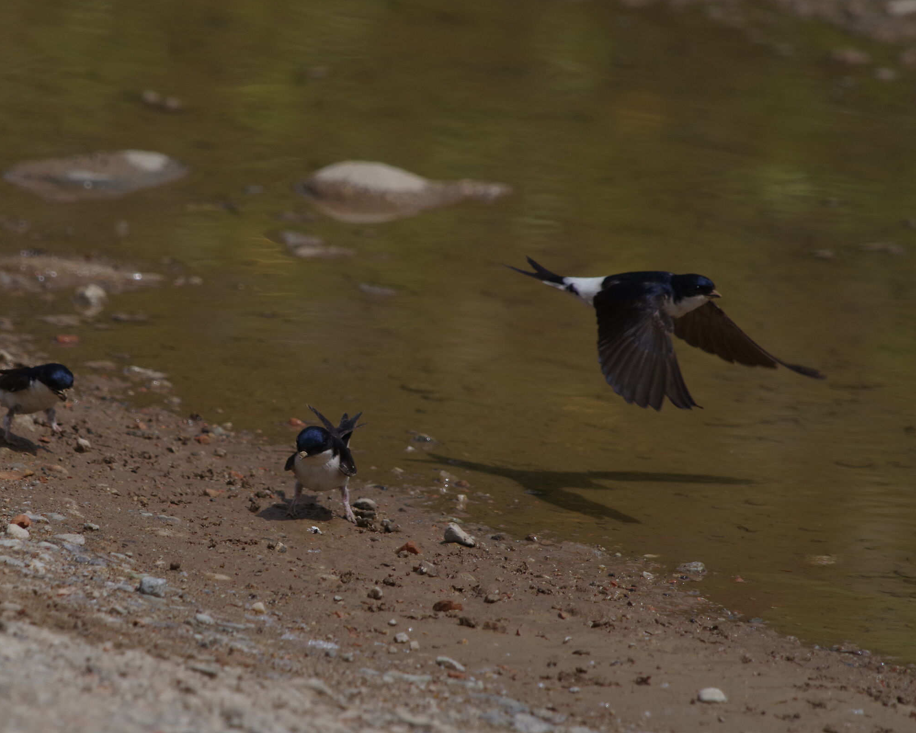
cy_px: 366
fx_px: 12256
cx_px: 388
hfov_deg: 4.3
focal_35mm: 452
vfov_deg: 3.4
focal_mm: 400
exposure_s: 1/2500
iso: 500
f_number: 4.5
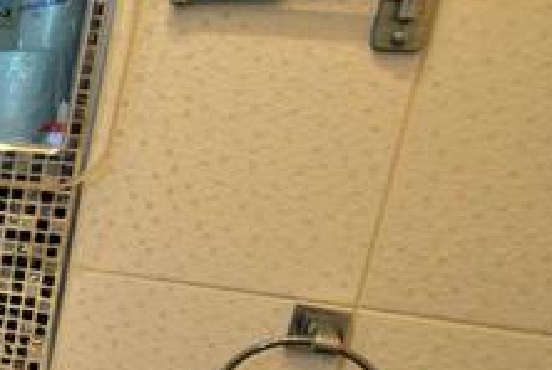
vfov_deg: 24.9
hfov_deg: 25.1
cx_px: -328
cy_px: 277
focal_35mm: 54
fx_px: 830
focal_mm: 10
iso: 360
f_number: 3.5
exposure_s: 1/30
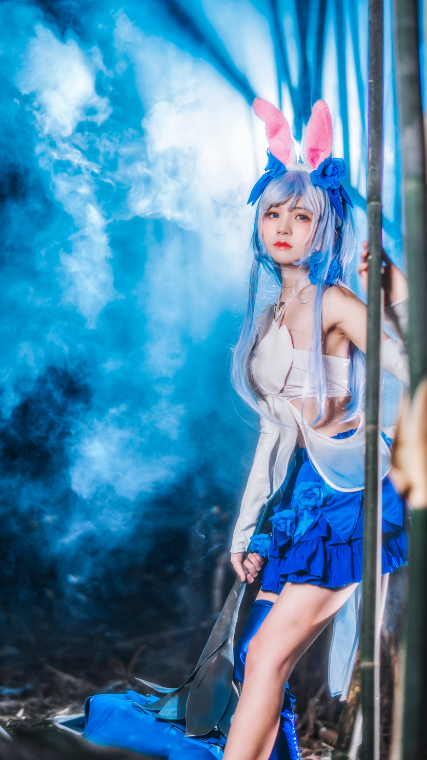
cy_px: 380
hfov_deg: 22.6
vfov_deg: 39.2
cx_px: 243
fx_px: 1067
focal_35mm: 53
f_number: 1.4
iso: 100
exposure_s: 1/400
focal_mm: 50
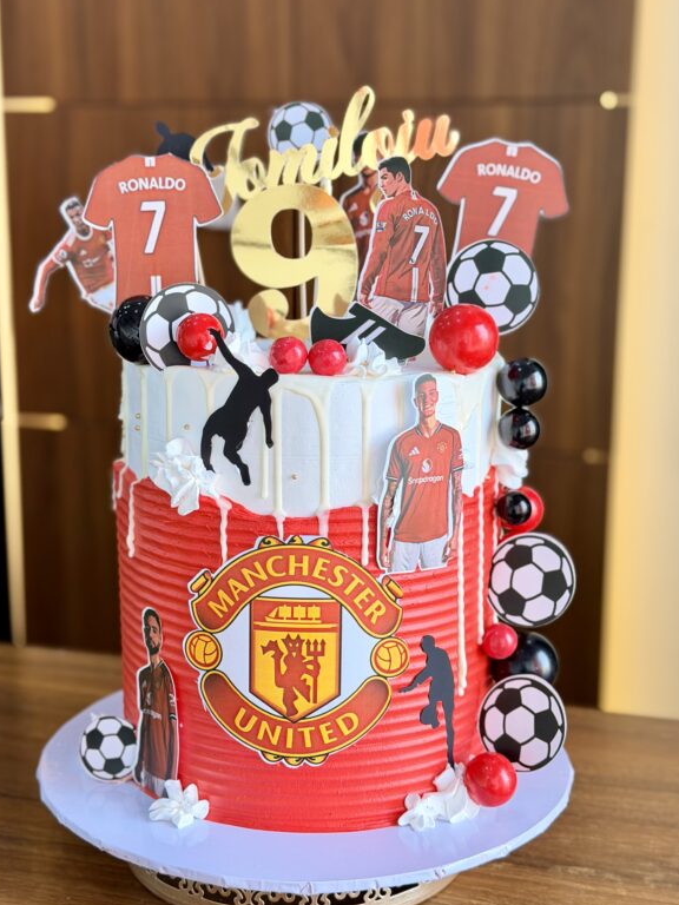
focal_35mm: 50
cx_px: 343
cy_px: 441
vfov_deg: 38.2
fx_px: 1308
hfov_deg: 29.1
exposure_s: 1/100
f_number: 1.78
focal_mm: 6.76
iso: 80
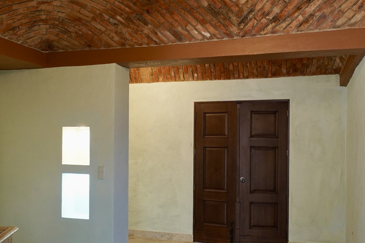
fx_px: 355
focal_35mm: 35
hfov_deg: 54.4
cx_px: 182
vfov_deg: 37.7
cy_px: 144
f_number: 2.8
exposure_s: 1/30
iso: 500
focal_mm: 11
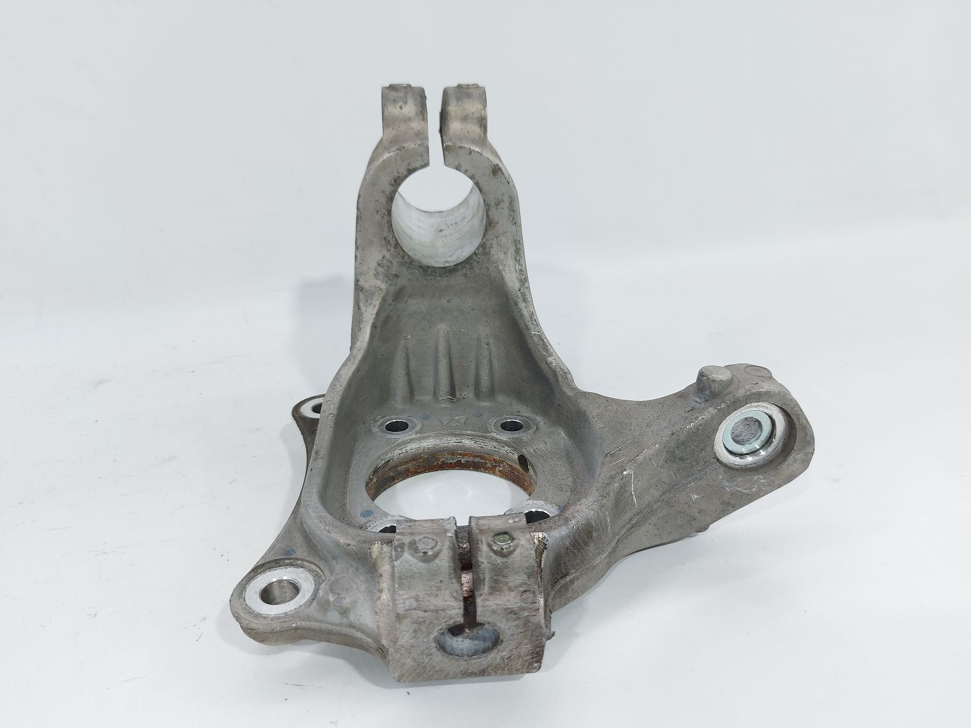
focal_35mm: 24
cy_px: 364
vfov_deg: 56.8
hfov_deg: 71.6
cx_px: 486
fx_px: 673
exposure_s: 1/50
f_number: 1.8
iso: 50
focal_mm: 5.23
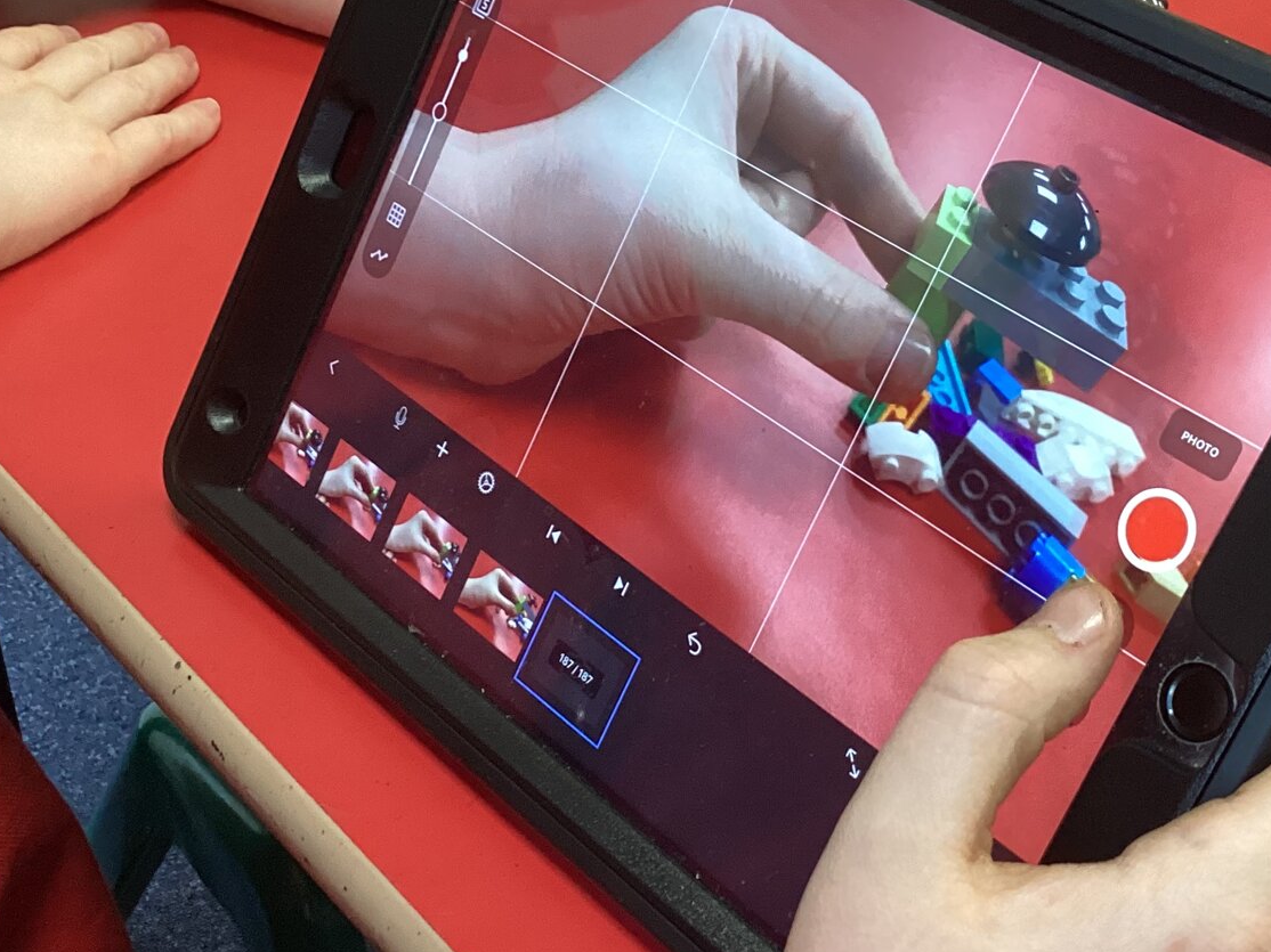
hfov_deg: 33.7
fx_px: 2092
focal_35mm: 57
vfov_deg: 25.6
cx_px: 717
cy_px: 490
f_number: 2.4
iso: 200
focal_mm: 3.3
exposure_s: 1/60
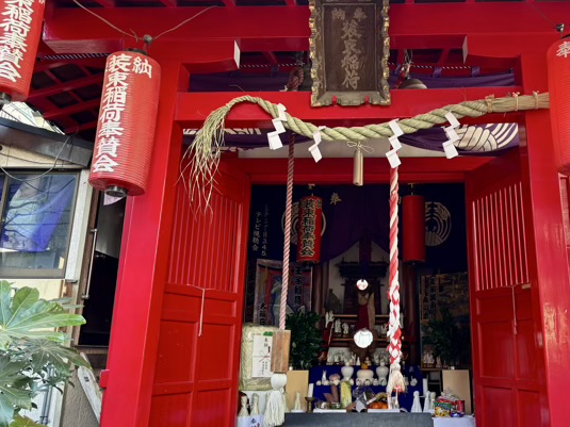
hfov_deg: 53.1
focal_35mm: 34
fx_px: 560
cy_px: 214
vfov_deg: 41.8
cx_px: 371
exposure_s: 1/121
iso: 125
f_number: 1.6
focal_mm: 5.96
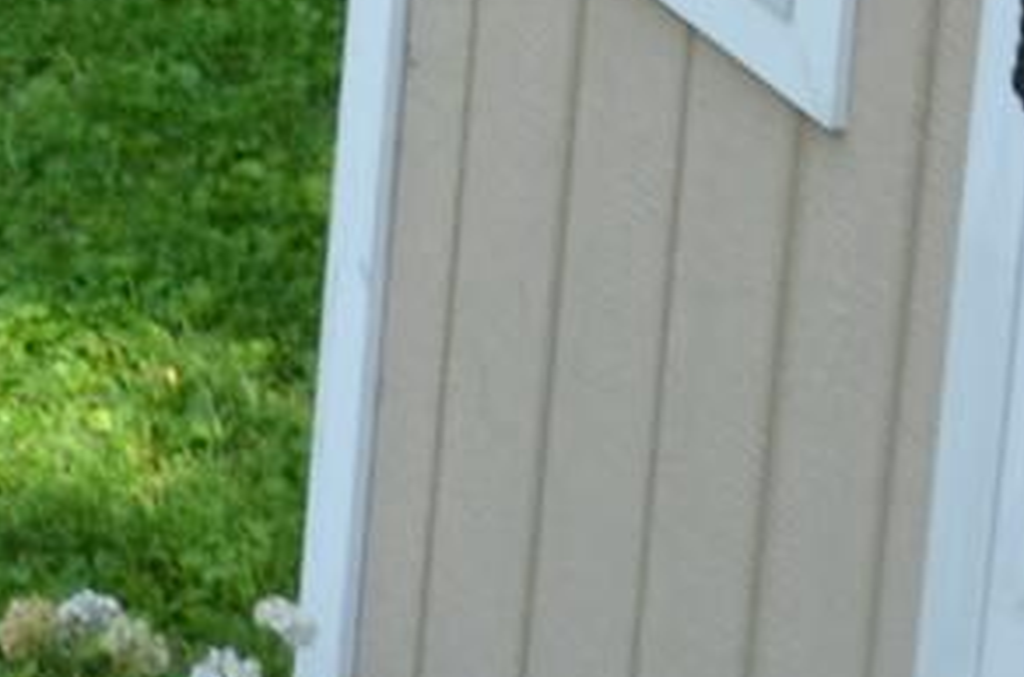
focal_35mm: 274
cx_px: -996
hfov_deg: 7.3
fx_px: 7773
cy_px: -1270
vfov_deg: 4.8
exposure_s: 1/125
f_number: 5.6
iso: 200
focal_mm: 26
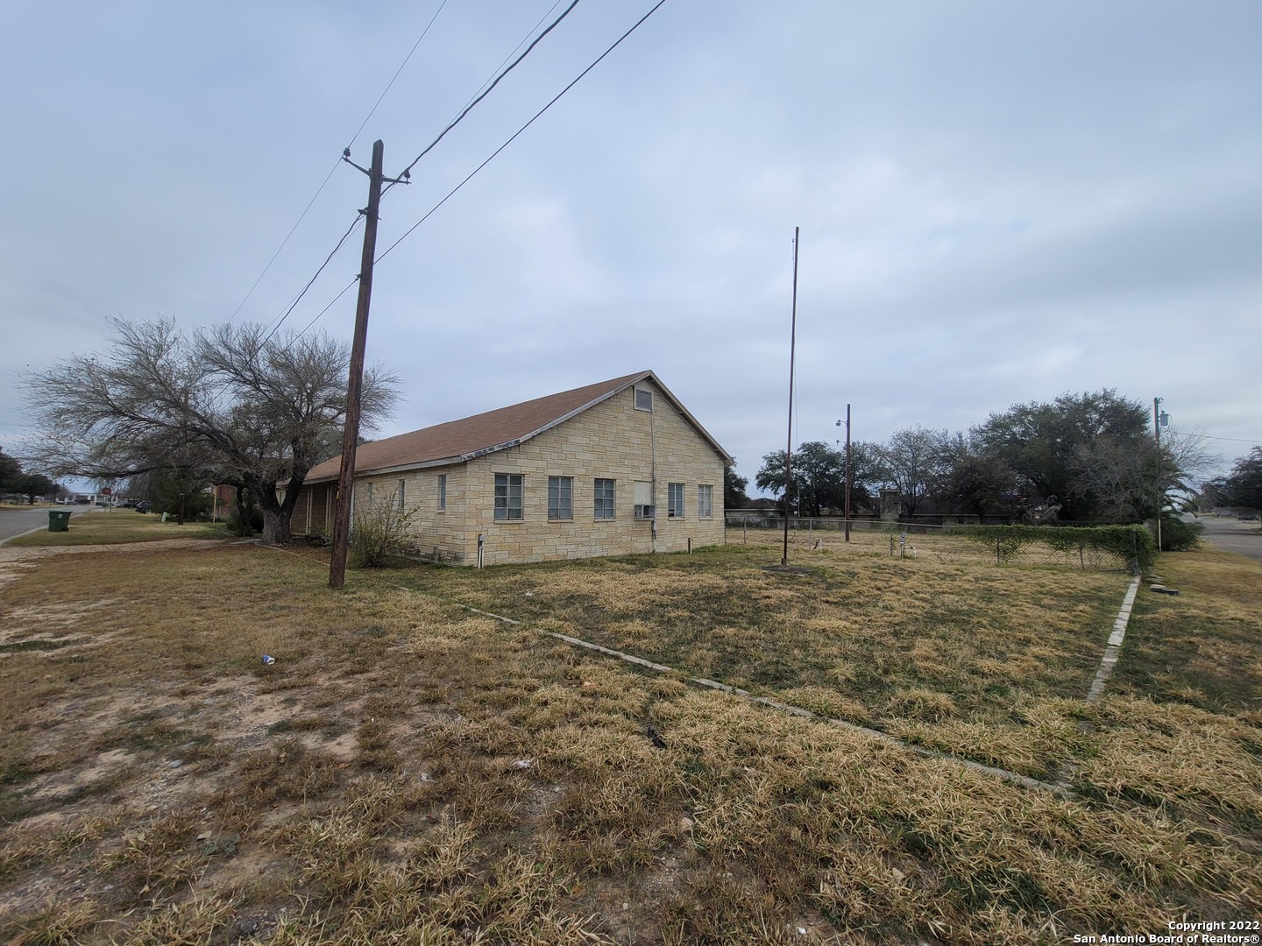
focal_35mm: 13
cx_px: 631
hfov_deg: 106.2
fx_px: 474
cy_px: 473
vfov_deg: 89.9
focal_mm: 2.2
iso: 64
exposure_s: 1/2314
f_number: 2.2
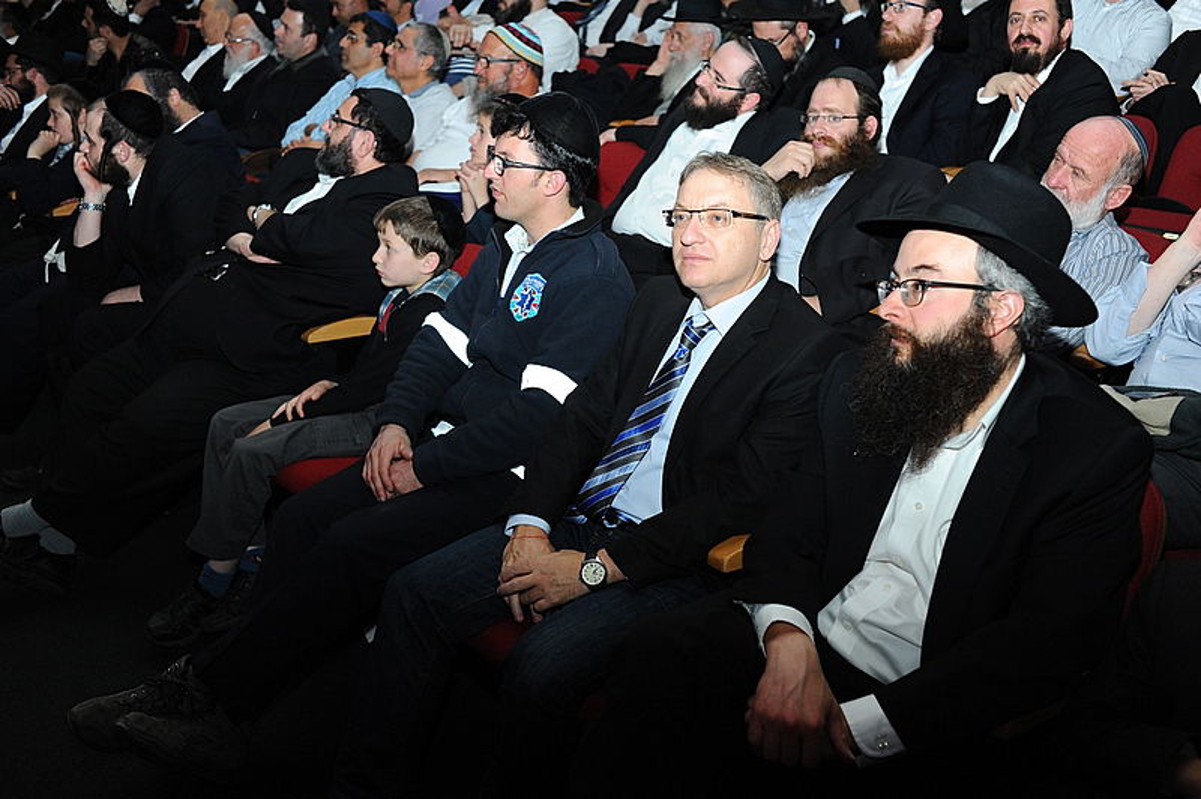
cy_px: 400
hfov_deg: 54.5
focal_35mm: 35
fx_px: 1167
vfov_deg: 37.8
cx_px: 600
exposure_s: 1/160
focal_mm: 35
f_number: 4
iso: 1600
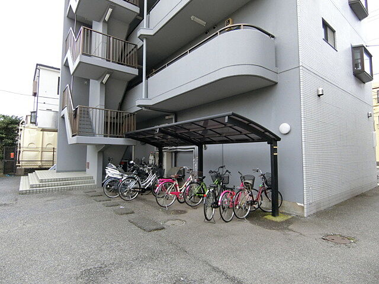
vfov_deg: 68.7
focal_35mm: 19
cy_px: 142
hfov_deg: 84.7
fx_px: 208
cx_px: 190
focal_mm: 4.06
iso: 400
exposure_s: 1/80
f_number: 2.7
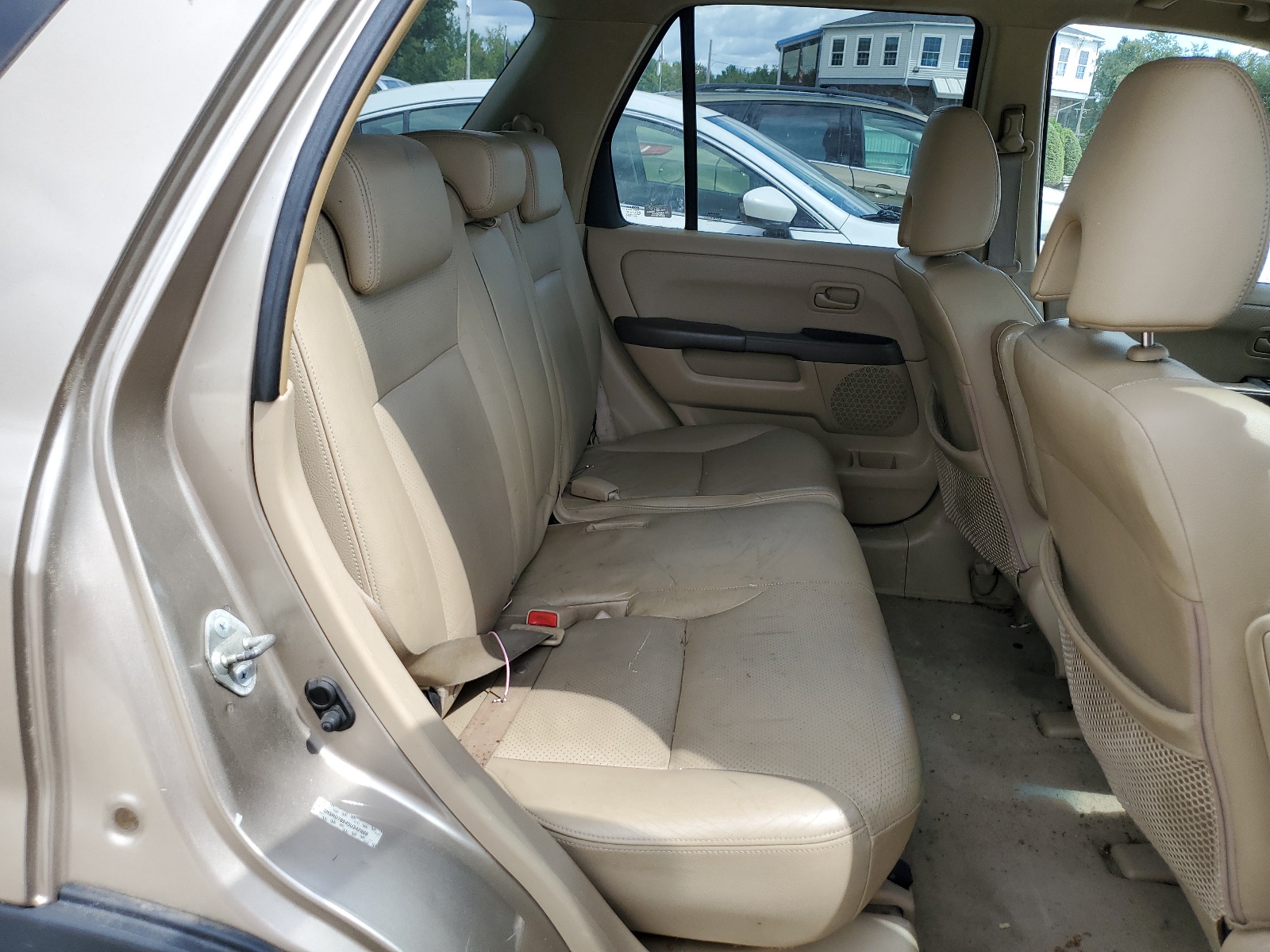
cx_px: 635
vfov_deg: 53.1
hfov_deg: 67.3
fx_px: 954
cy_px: 476
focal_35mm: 26
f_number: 1.5
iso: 50
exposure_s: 1/714
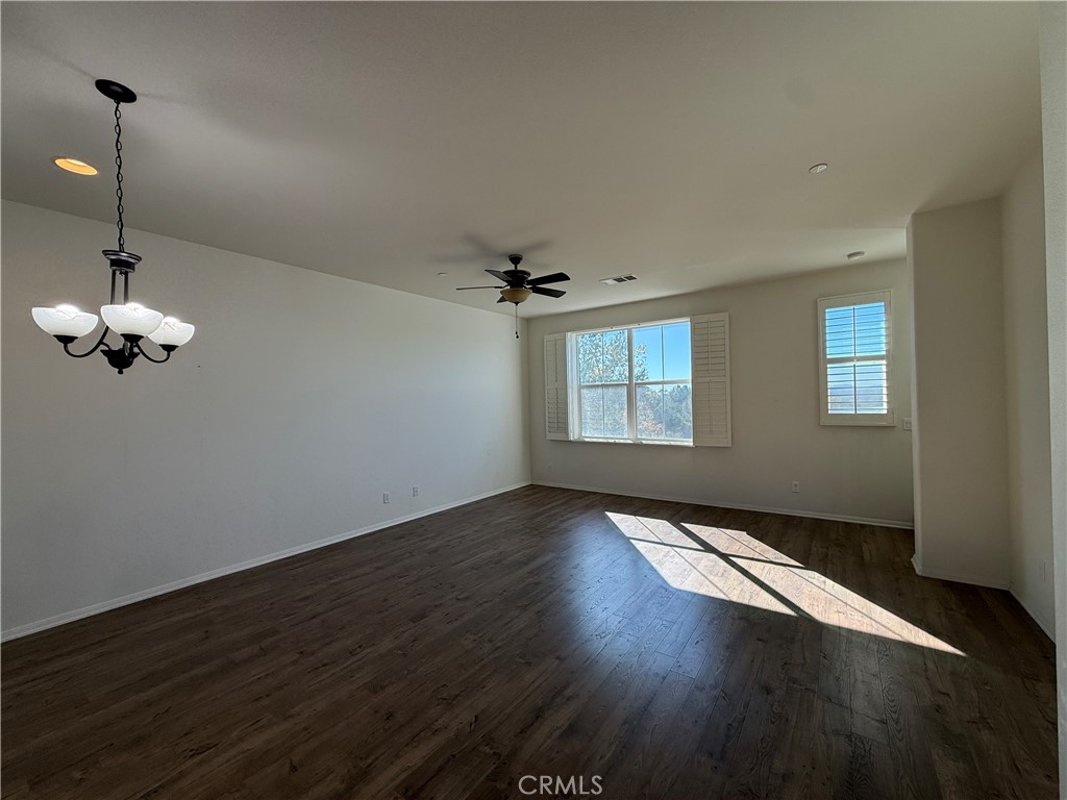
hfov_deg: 102.1
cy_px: 400
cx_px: 534
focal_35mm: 14
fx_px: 432
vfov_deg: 85.7
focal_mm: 2.22
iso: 64
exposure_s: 1/268
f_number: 2.2
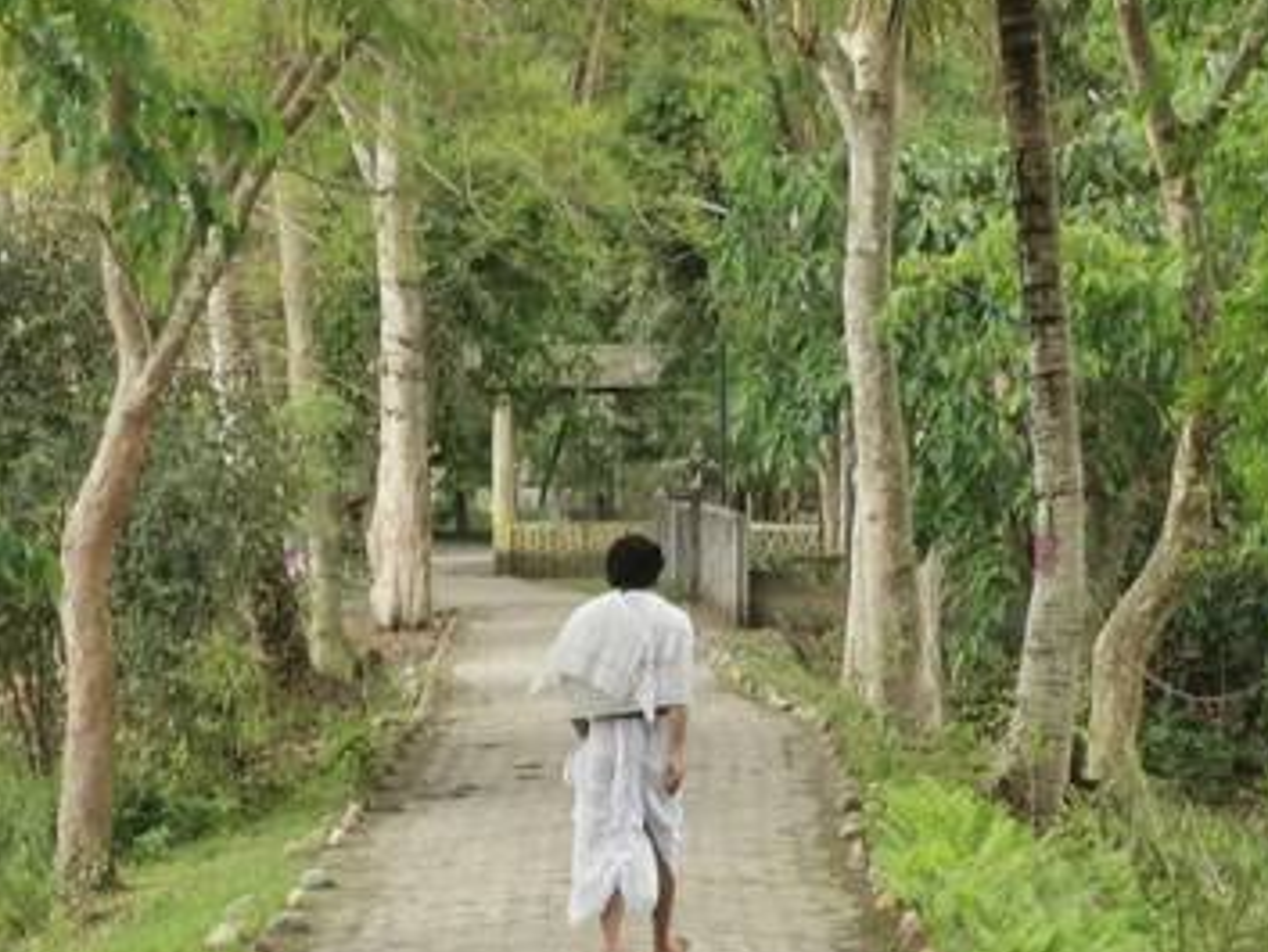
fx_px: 6669
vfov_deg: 8.2
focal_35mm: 182
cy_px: 621
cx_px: 514
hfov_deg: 10.9
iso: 50
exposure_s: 1/236
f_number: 1.6
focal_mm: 5.56
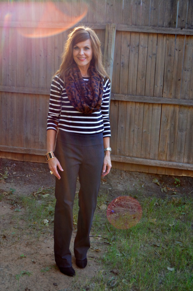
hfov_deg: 26.4
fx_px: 411
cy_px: 146
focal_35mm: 51
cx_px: 96
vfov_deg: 38.9
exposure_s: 1/100
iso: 400
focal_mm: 34
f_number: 5.6
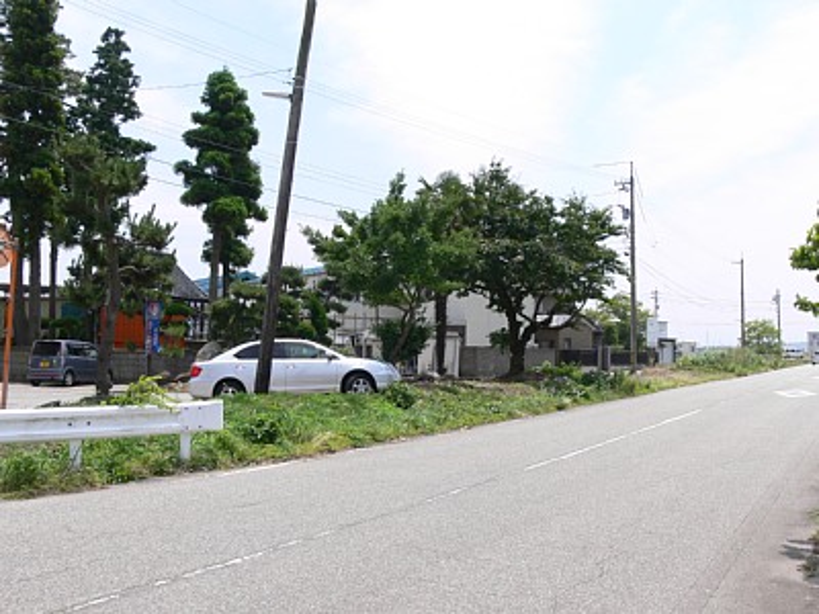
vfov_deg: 40.7
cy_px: 307
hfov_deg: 52.6
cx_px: 410
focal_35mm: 35
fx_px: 828
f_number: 5.6
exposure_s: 1/250
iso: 80
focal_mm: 7.4
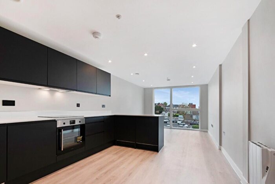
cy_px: 92
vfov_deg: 73.9
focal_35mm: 16
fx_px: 122
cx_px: 138
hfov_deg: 96.7
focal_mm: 16
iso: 250
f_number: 16
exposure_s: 1/3
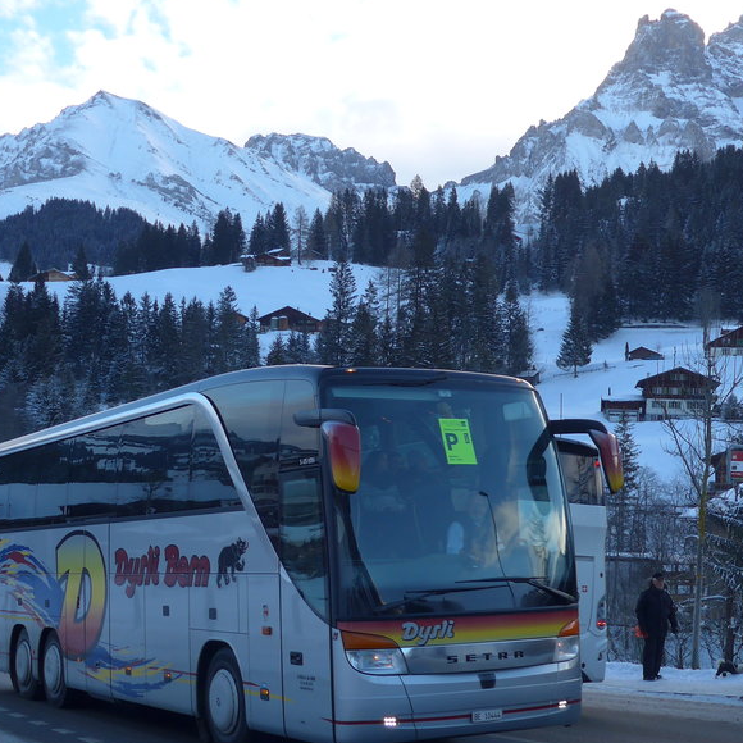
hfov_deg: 32.2
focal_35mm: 53
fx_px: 1287
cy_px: 416
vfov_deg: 32.2
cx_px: 363
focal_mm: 6
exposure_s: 1/320
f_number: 2.8
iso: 80
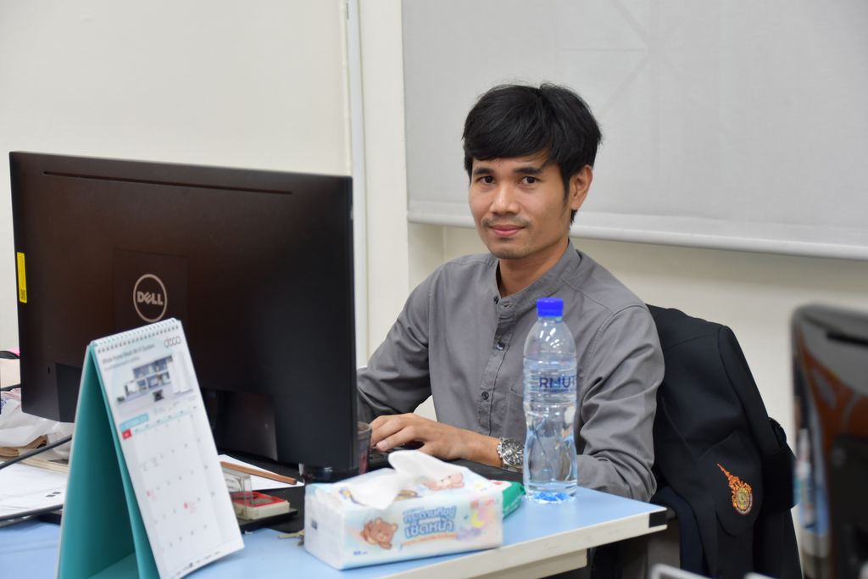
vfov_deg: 17.5
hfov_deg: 26.0
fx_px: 1881
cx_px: 434
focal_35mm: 78
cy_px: 290
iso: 400
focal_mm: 52
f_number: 4.8
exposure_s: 1/25
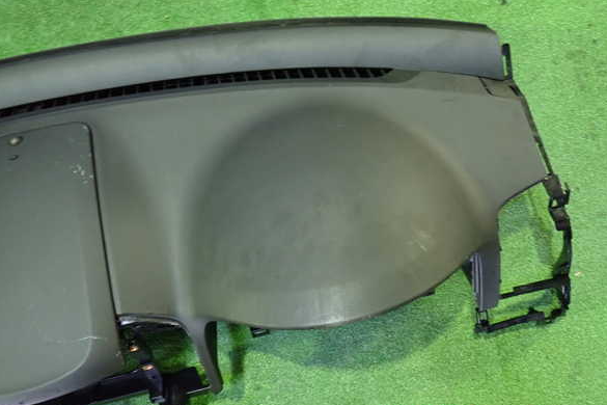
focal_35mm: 32
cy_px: 197
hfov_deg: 58.7
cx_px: 308
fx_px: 540
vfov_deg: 41.1
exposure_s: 1/25
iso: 800
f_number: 2.3
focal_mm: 5.4
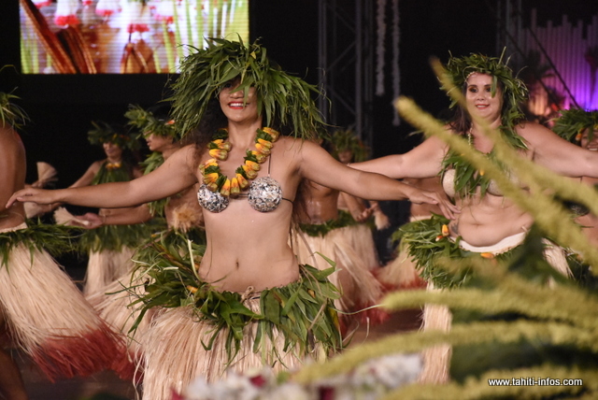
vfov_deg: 8.7
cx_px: 299
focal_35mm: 158
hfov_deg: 13.0
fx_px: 2619
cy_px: 200
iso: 8000
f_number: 7.1
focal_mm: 105
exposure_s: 1/500
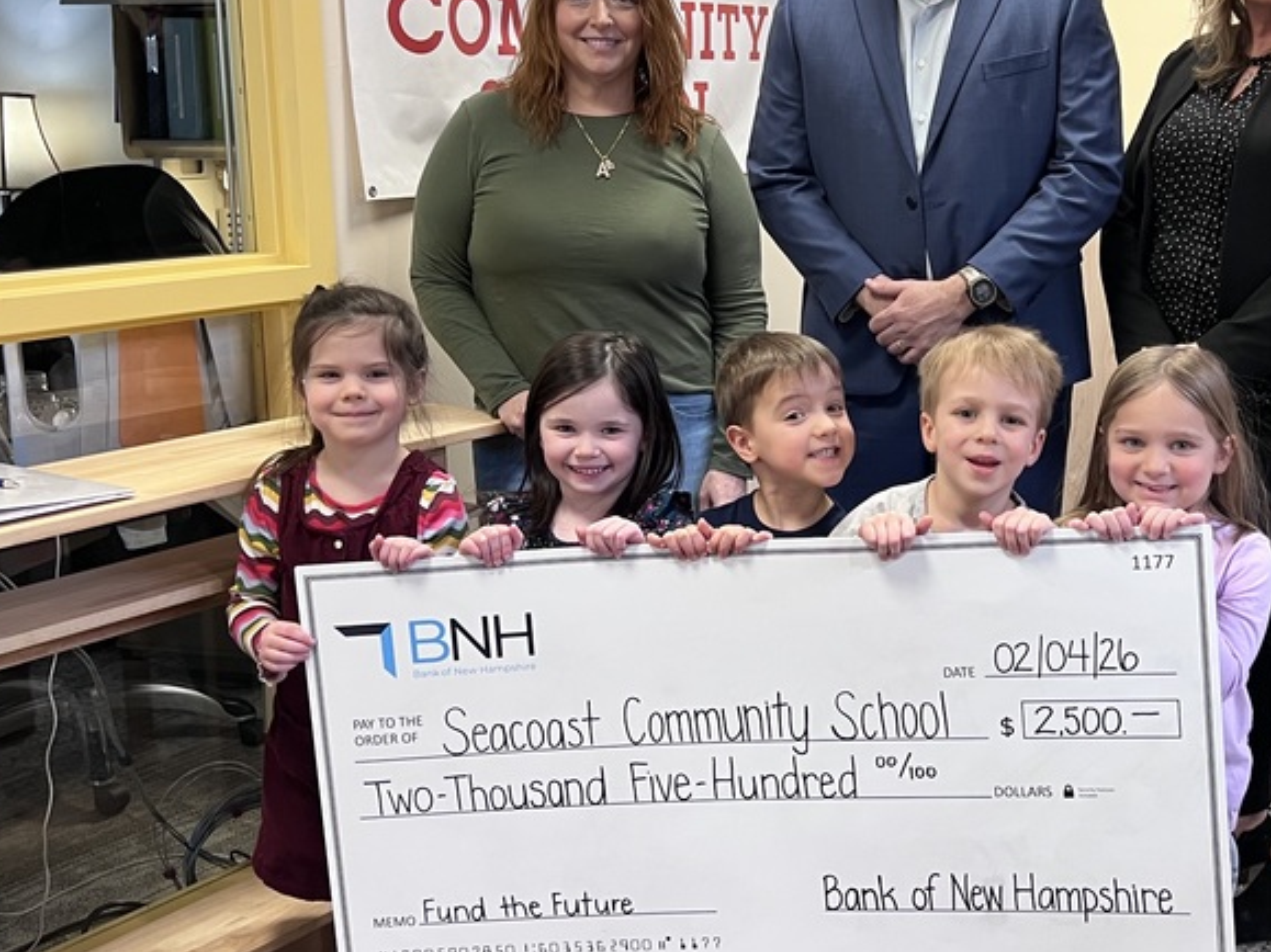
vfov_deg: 31.4
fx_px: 1689
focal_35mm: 46
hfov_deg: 40.7
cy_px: 399
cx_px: 845
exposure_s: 1/60
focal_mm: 5.7
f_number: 1.5
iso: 160
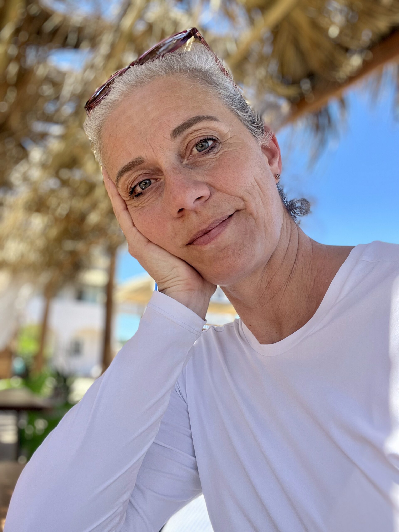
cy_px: 266
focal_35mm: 30
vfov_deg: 60.0
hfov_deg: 46.8
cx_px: 200
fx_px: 461
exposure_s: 1/181
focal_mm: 2.71
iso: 32
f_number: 2.2
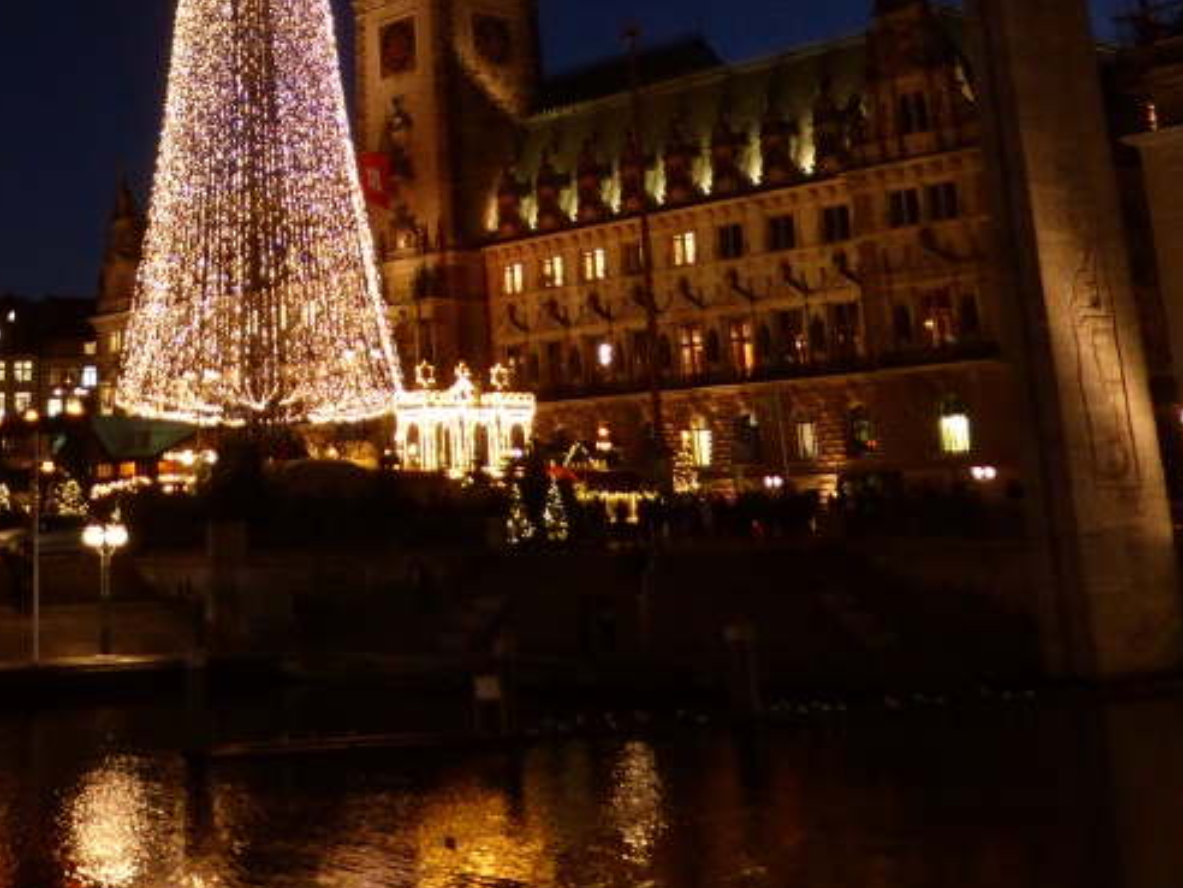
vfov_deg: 26.5
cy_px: -2
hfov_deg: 35.3
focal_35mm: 52
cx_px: 192
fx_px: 1777
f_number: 3.3
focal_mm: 4.3
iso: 500
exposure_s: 1/8
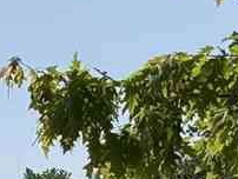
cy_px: 363
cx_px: -342
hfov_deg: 6.2
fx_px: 2093
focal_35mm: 304
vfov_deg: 4.8
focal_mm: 6.76
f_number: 1.78
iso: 64
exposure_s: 1/7874
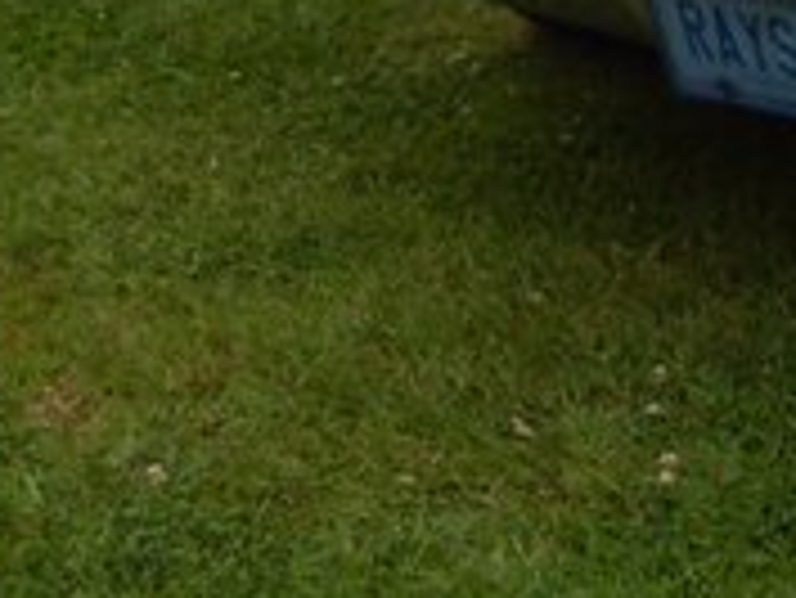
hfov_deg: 13.7
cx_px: 1178
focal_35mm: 136
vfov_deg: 10.5
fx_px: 3129
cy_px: -310
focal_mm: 6.3
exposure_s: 1/90
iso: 100
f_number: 2.8
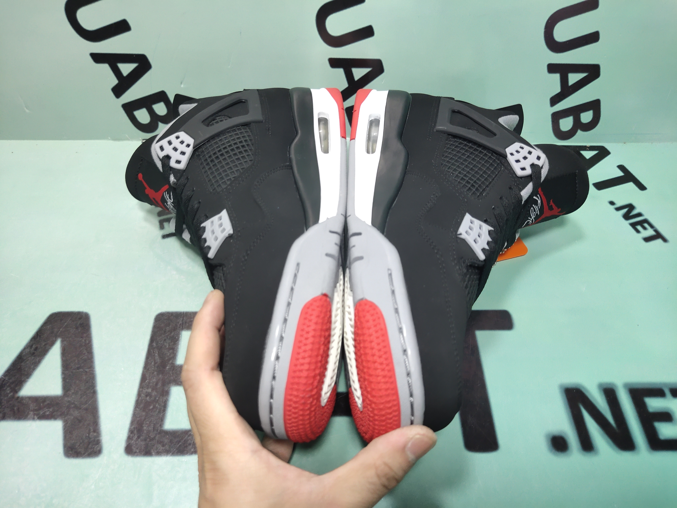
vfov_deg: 46.8
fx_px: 587
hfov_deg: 60.0
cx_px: 338
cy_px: 254
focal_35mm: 30
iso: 166
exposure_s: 1/100
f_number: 1.79
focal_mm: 4.35
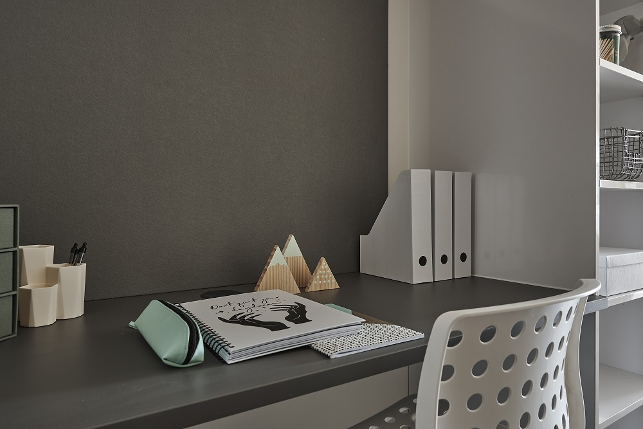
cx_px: 322
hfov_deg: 73.7
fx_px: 429
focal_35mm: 24
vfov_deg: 53.1
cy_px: 214
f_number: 11
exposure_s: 1
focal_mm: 24
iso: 100
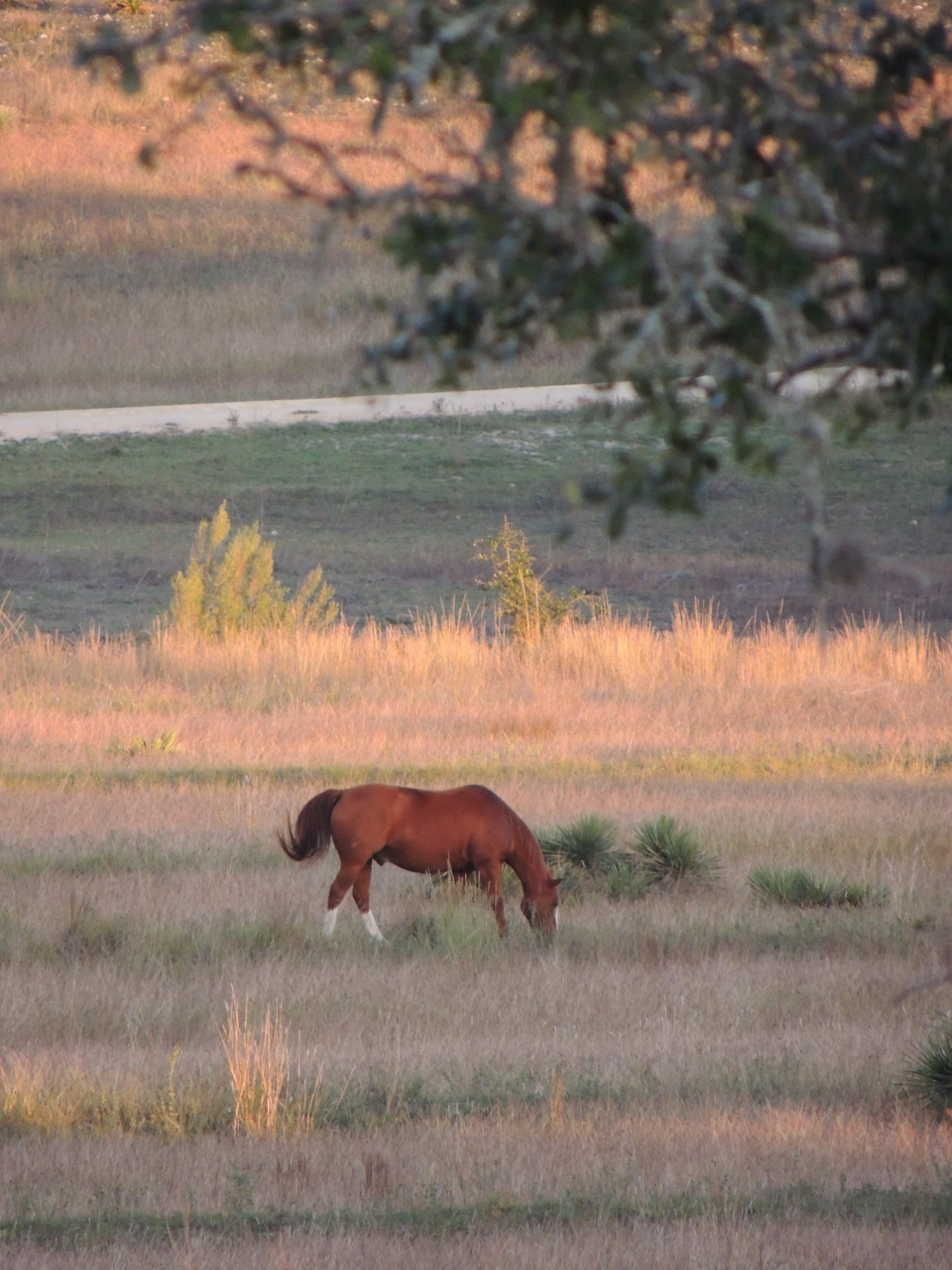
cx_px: 476
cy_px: 635
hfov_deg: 1.5
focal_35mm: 1000
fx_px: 36669
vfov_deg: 2.0
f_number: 5.9
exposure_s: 1/320
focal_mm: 180
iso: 800
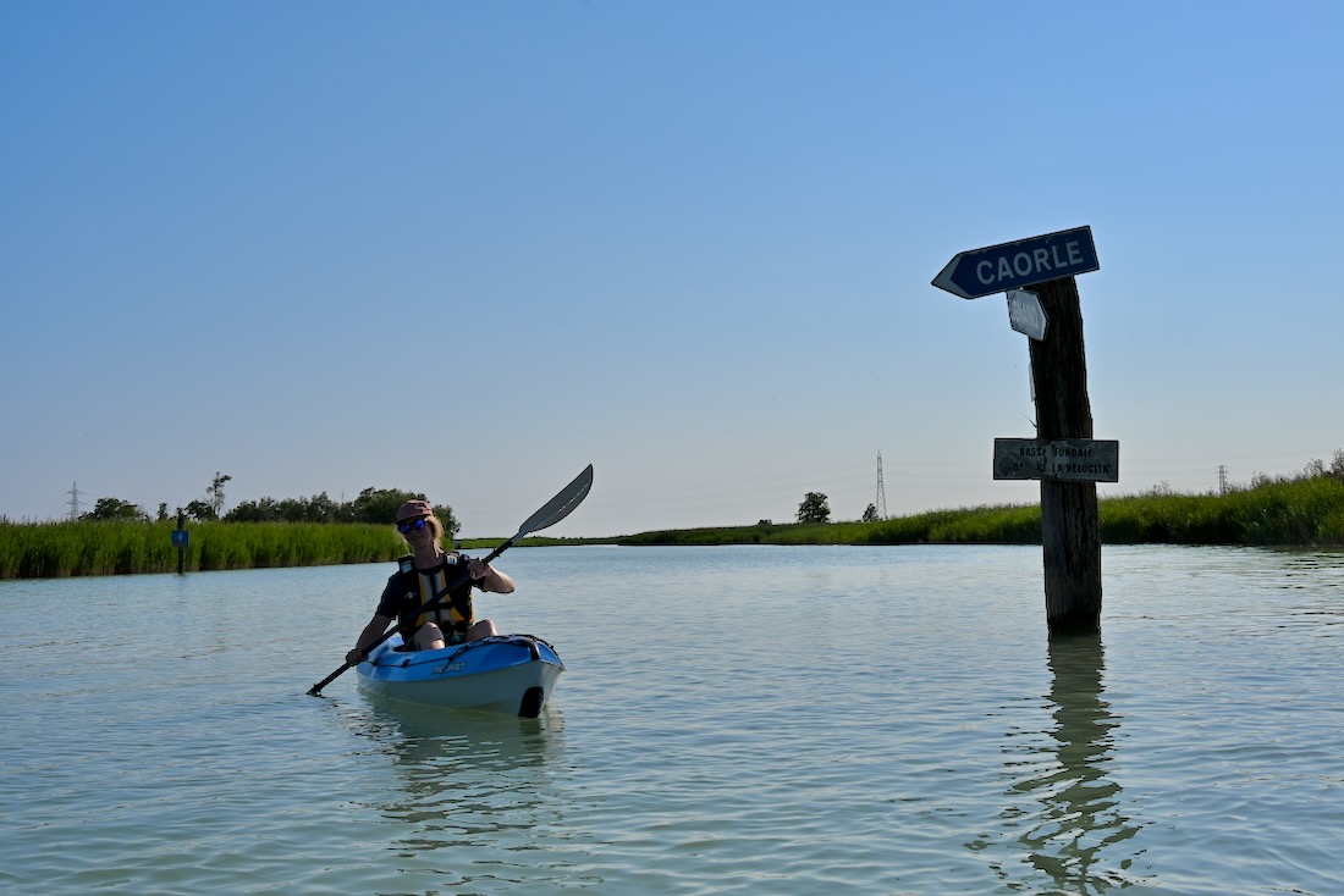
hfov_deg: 47.4
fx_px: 1531
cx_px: 672
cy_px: 448
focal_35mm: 41
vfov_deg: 32.6
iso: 100
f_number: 11
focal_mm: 41
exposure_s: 1/500
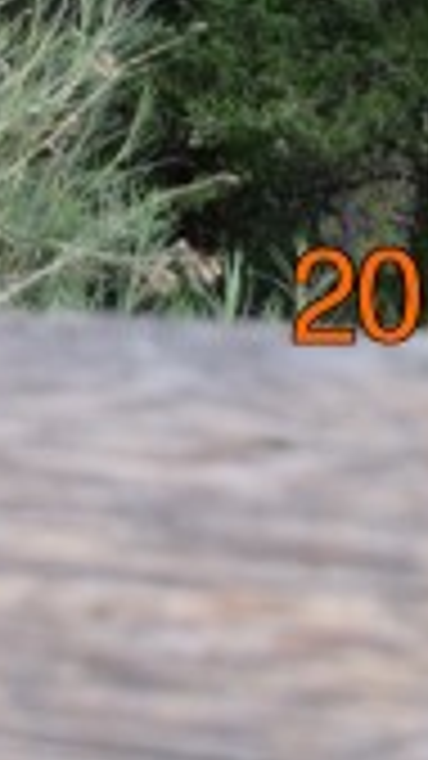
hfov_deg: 5.0
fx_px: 4808
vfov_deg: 7.8
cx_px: -401
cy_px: -1524
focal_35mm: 238
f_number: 7.1
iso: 400
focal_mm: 25
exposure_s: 1/200
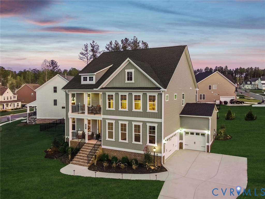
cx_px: 132
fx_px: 222
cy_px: 100
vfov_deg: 48.2
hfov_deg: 61.7
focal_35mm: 29
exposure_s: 1/5
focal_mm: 5.1
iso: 100
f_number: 4.5
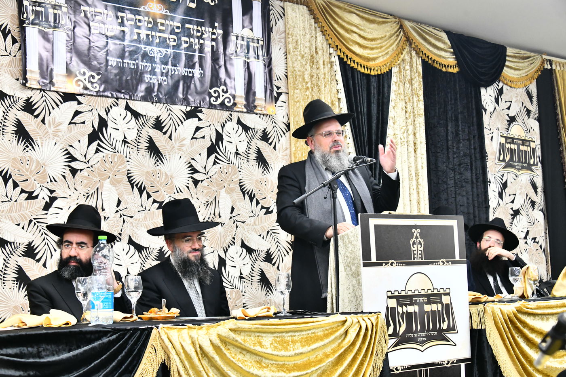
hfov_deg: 35.6
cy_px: 188
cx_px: 283
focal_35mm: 56
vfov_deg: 24.2
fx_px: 880
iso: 3200
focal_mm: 56
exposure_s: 1/80
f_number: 5.6
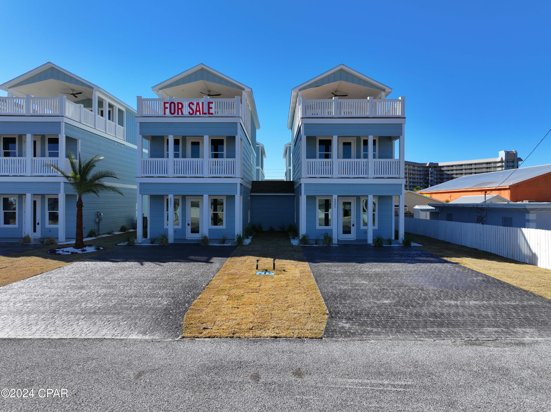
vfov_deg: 56.8
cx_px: 276
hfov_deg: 71.6
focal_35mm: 24
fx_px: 382
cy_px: 206
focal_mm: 12.29
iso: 100
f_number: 2.8
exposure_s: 1/1600
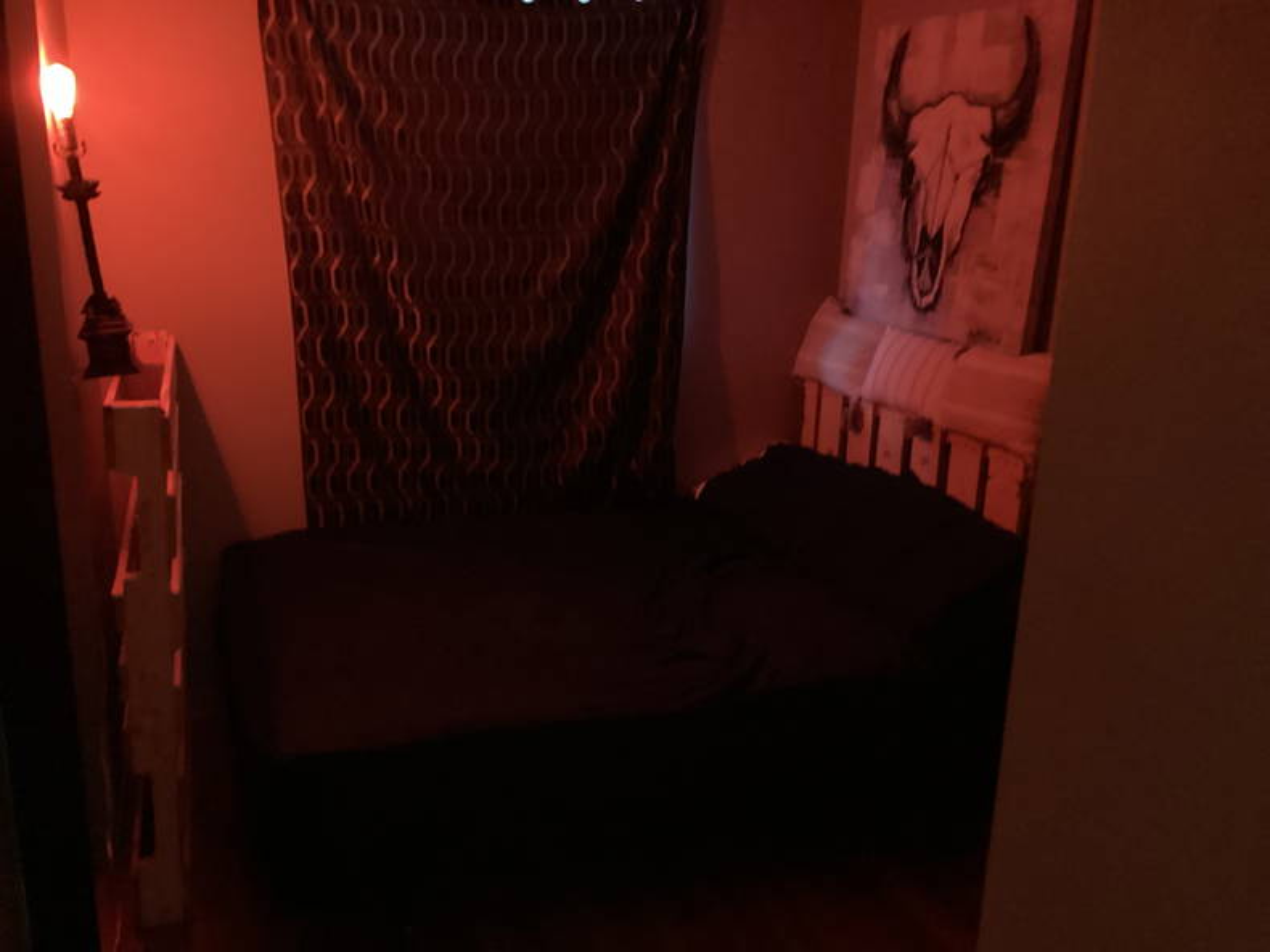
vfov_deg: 45.4
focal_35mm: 31
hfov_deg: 58.4
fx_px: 1137
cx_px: 635
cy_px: 476
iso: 800
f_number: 2.4
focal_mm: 3.3
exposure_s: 1/15
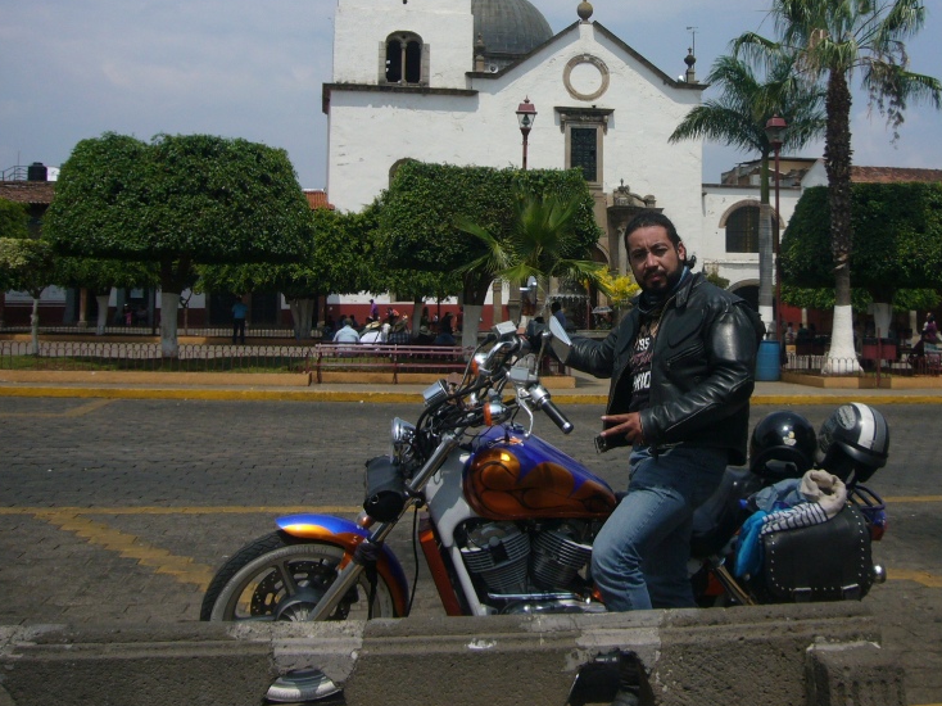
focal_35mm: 39
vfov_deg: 36.6
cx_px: 637
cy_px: 267
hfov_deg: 47.0
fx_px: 1061
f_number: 5.6
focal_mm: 4.6
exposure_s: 1/640
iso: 80
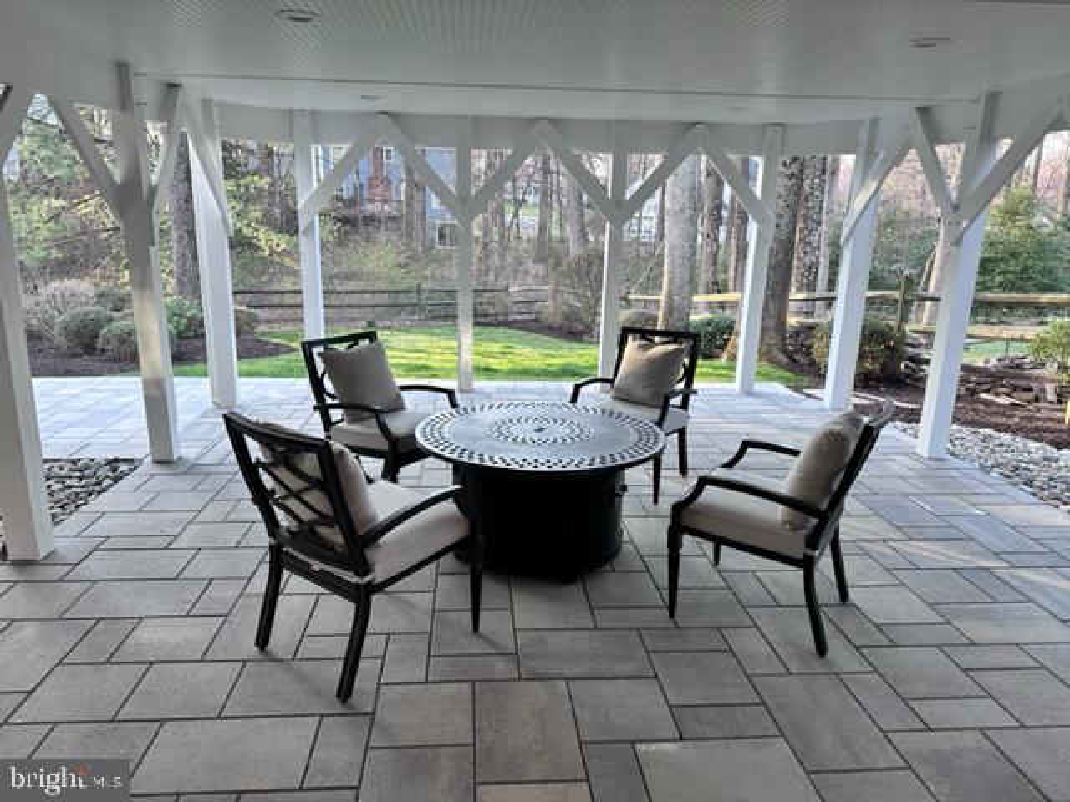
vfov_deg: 56.8
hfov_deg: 71.6
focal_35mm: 24
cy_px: 401
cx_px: 535
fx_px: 742
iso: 125
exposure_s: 1/120
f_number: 1.78
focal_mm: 6.86
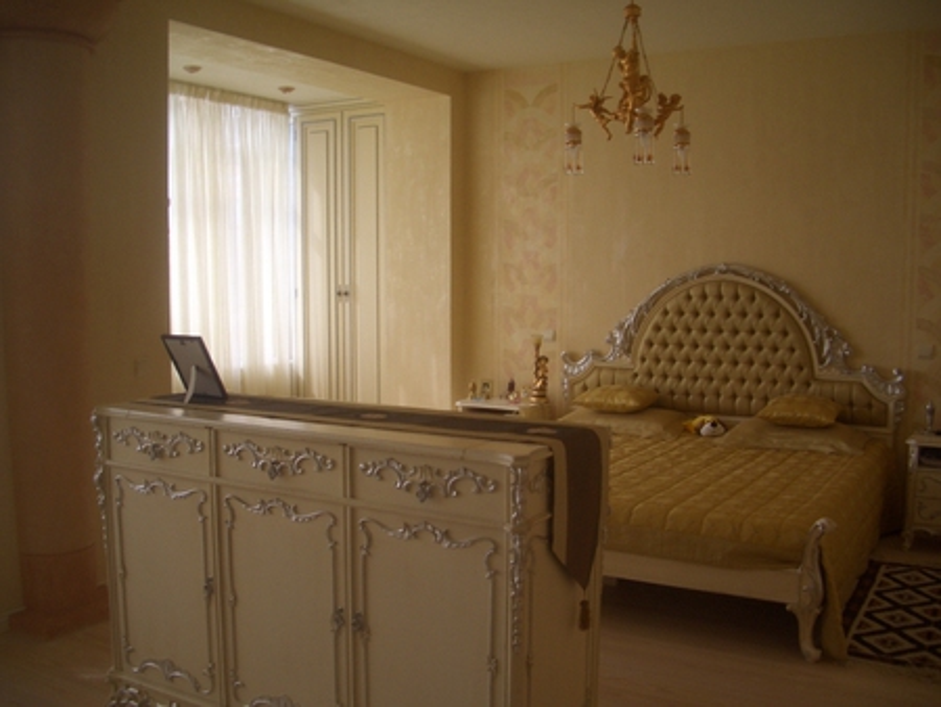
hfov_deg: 52.6
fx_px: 952
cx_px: 470
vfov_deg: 40.7
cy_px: 354
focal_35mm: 35
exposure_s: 1/80
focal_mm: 5.8
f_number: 2.6
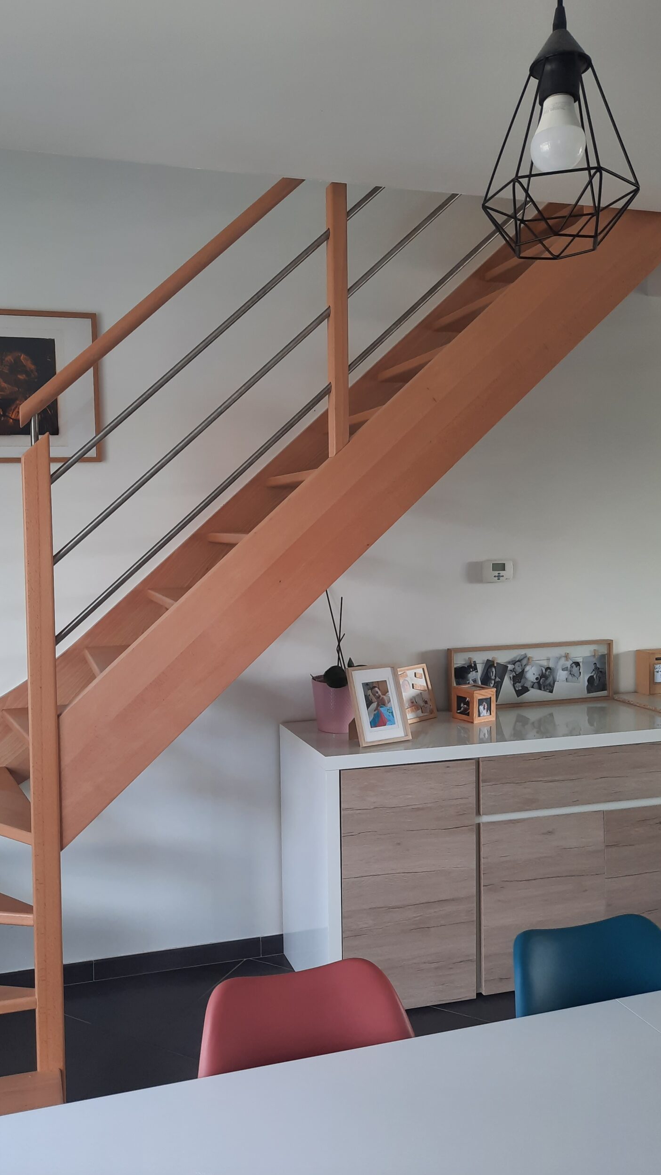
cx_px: 256
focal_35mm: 28
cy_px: 573
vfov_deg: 67.9
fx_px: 872
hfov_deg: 41.3
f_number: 2
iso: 80
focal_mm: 4.6
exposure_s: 1/50
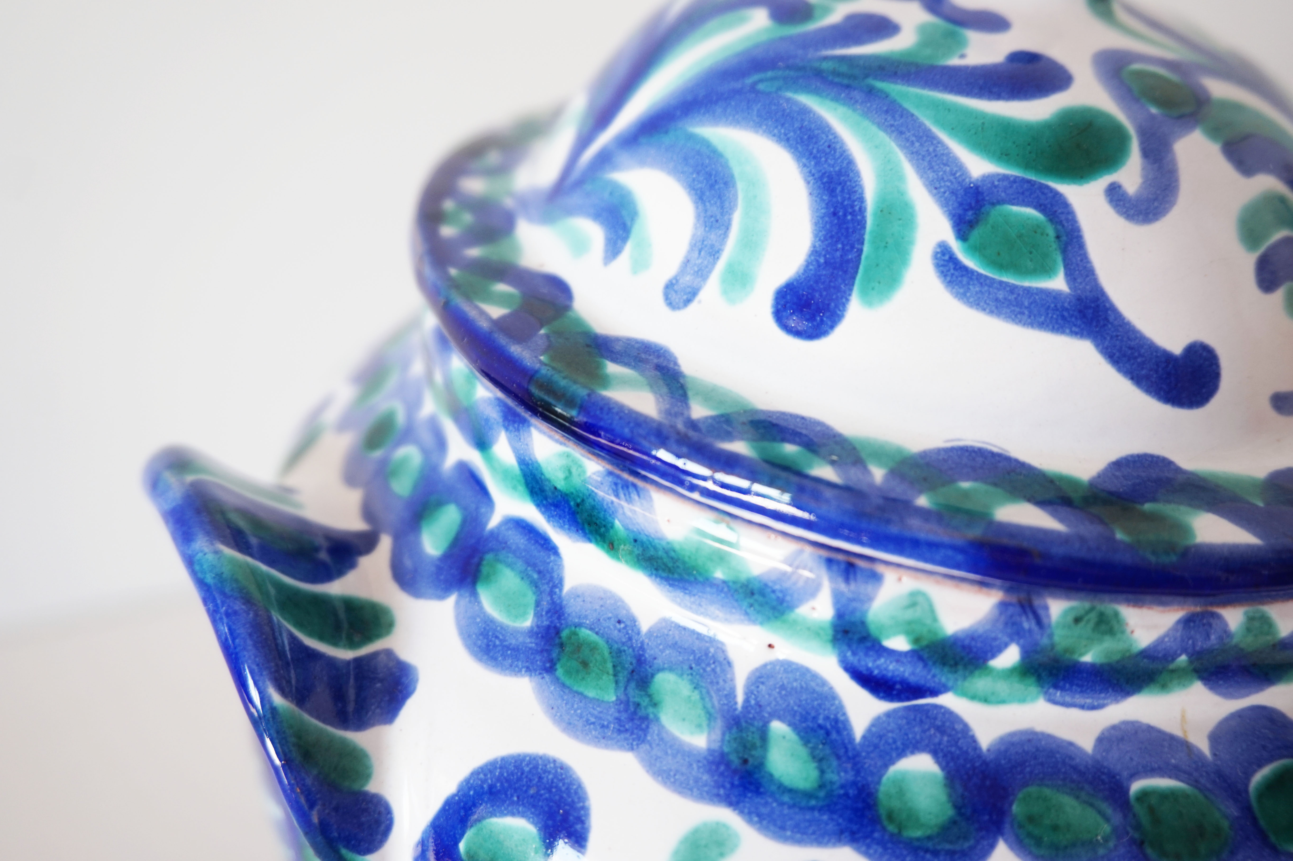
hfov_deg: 51.3
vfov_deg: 35.5
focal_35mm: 38
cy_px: 430
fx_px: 1346
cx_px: 646
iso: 160
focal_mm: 25
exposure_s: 1/160
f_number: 4.5
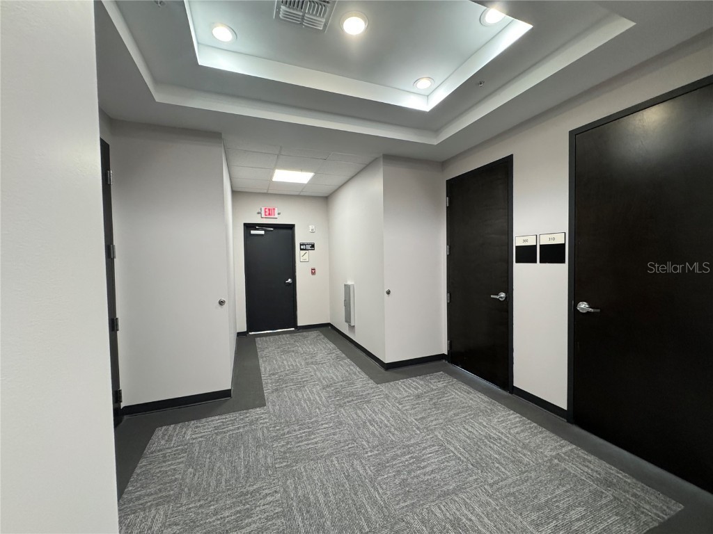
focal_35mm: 14
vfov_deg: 85.7
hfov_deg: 102.1
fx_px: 288
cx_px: 356
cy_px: 267
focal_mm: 2.22
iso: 320
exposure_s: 1/120
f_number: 2.2
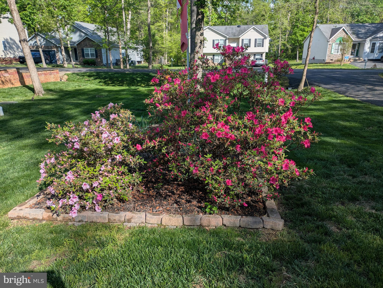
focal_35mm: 25
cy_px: 144
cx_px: 192
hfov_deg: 69.4
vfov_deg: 54.9
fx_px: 277
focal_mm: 5.43
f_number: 1.89
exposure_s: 1/1393
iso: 43
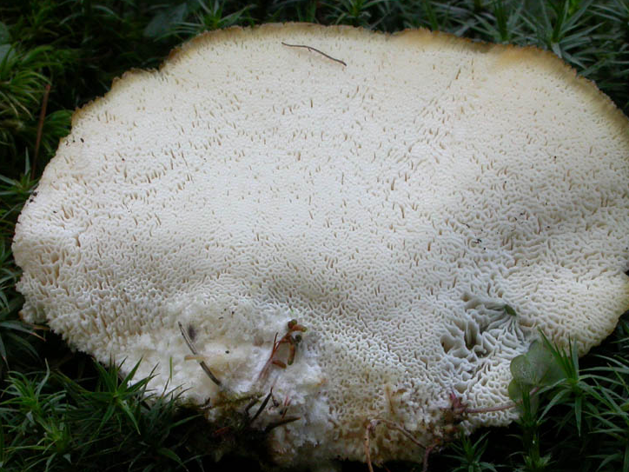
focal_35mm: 116
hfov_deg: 17.0
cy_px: 249
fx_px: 2108
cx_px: 342
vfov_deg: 12.8
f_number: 10.4
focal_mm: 21.8
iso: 200
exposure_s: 1/15
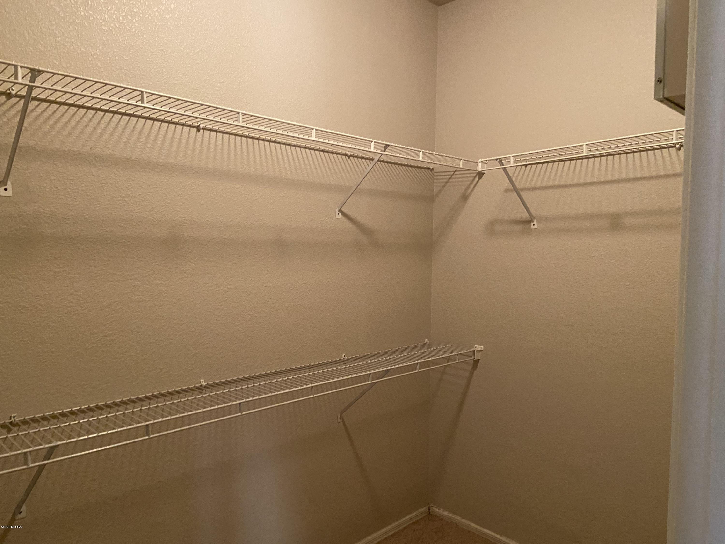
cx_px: 362
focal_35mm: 26
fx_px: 545
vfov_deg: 53.1
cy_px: 272
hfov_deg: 67.3
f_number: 1.8
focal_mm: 4.25
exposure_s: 1/40
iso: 400
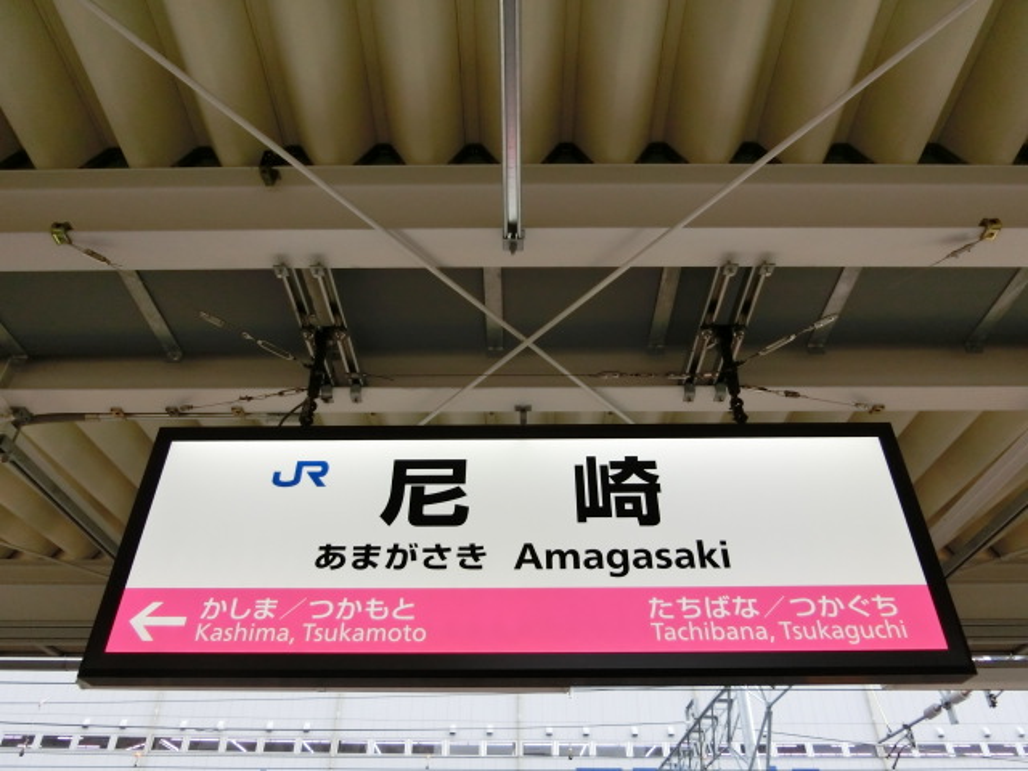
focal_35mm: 25
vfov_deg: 54.9
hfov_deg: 69.4
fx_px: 742
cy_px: 386
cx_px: 514
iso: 160
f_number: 3.5
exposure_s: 1/125
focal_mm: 4.5
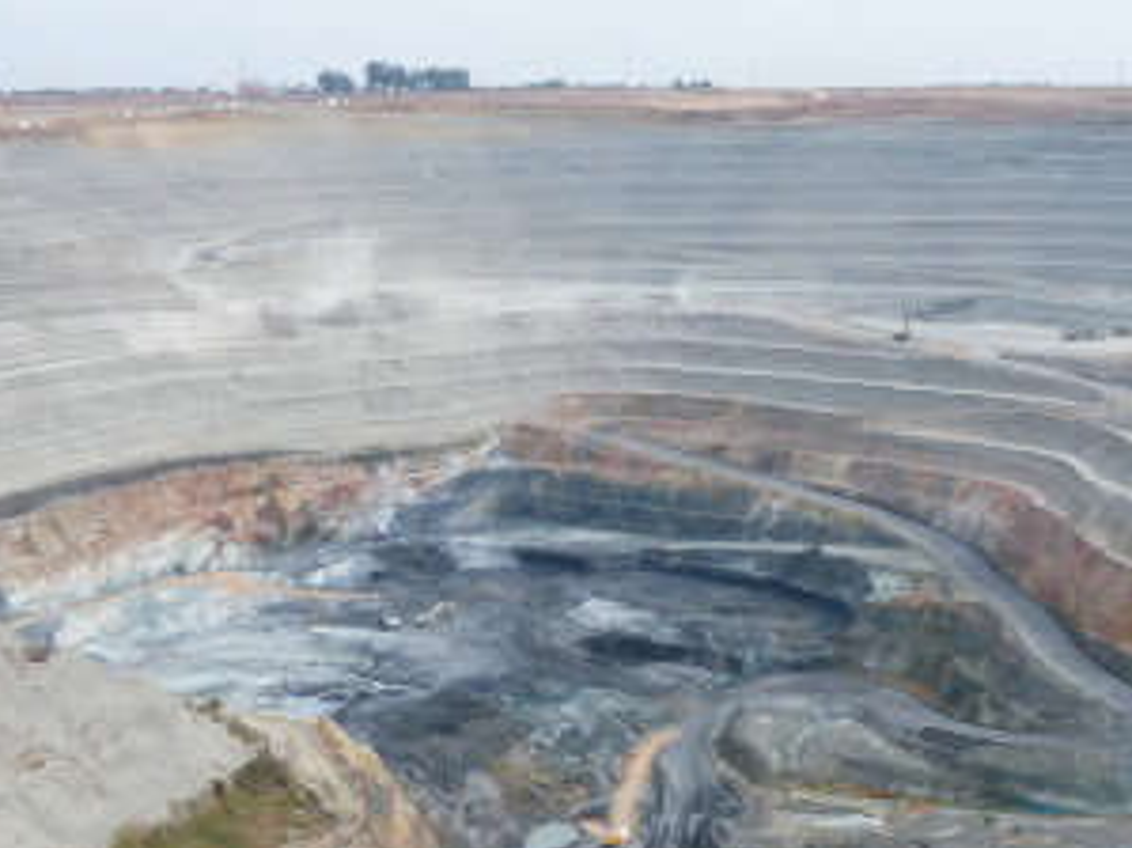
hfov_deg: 29.0
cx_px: 628
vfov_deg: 21.6
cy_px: 676
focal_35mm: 67
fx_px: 2190
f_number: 4
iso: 100
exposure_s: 1/320
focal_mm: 7.1
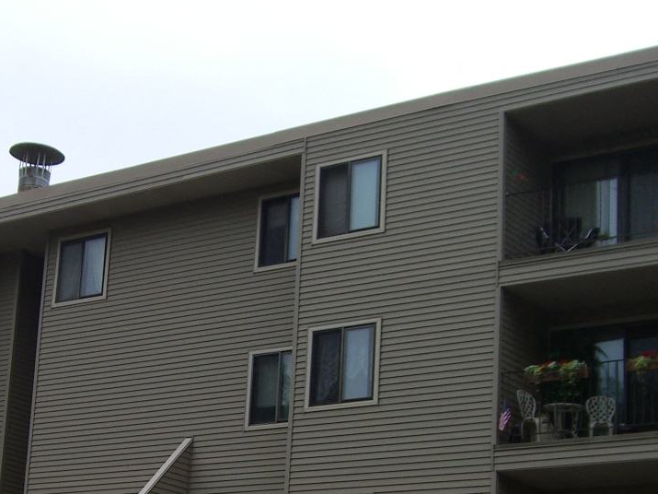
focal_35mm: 85
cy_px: 383
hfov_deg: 22.8
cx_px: 182
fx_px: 1615
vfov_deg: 17.2
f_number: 4
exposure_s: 1/320
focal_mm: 7.9
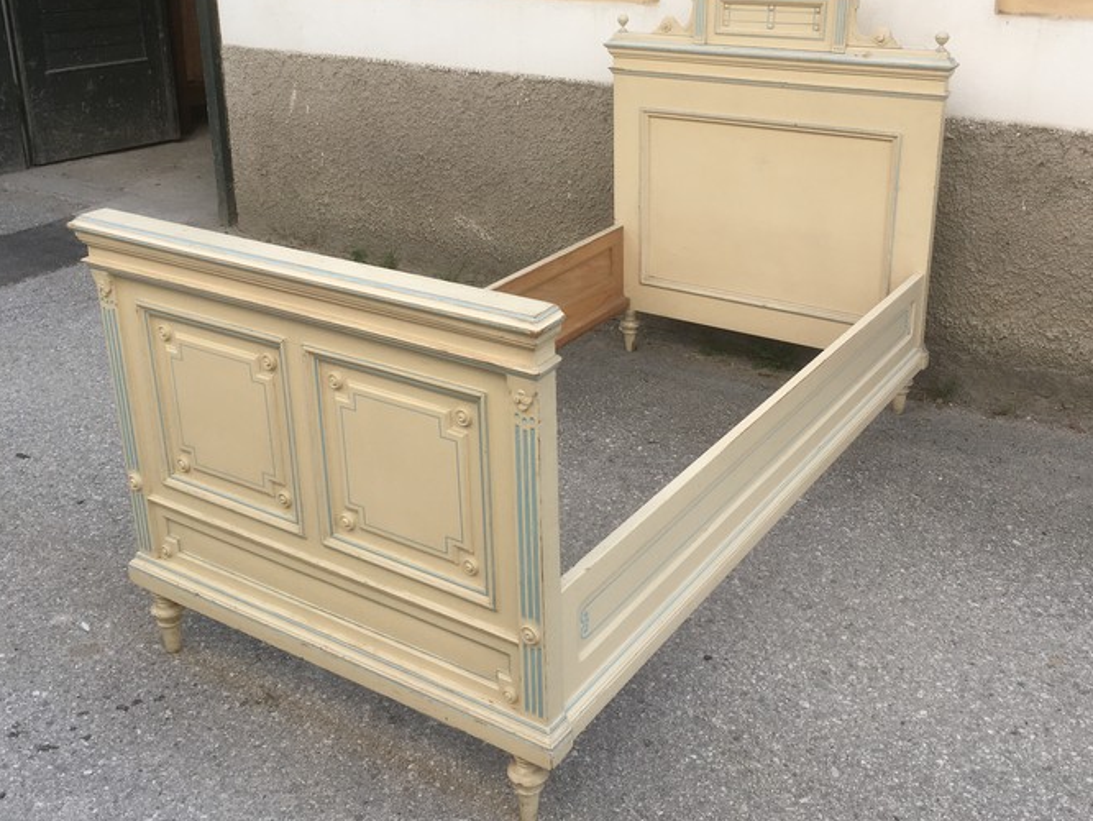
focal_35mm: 37
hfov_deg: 50.1
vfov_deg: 38.5
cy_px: 322
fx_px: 1169
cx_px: 556
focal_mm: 4.15
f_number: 2.2
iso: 25
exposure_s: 1/553
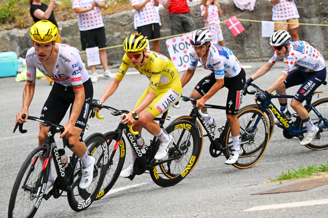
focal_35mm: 135
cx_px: 164
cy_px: 109
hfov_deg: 15.2
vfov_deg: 10.2
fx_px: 1230
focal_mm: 90
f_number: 2.8
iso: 400
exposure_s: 1/2000
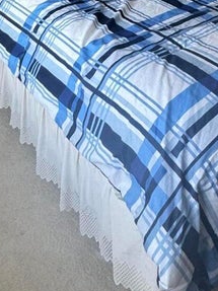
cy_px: -60
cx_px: 122
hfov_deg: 29.1
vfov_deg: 31.8
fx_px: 420
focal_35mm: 50
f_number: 2.2
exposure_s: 1/99
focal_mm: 2.22
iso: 200
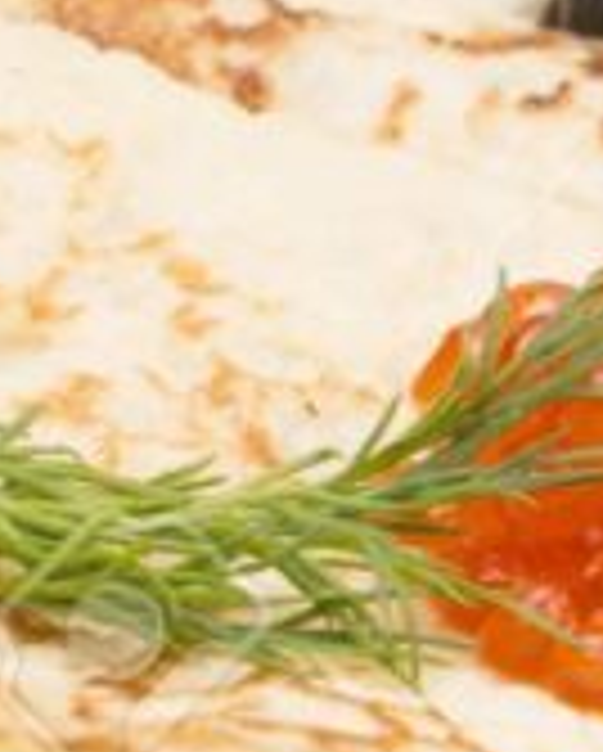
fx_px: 5767
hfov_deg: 5.7
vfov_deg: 7.4
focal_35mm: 259
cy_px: 536
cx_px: 1580
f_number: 10
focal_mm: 40
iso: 100
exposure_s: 1/160
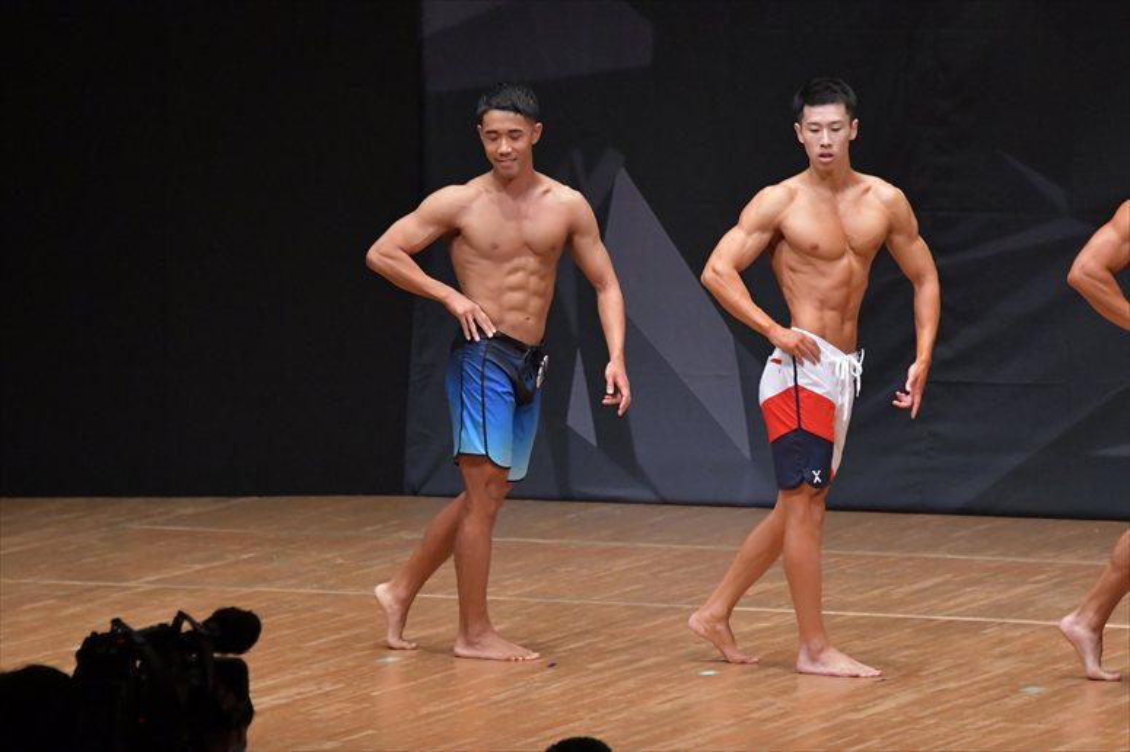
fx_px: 8000
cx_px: 565
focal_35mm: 255
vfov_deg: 5.4
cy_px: 376
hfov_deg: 8.1
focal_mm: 170
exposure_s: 1/400
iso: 6400
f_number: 5.6
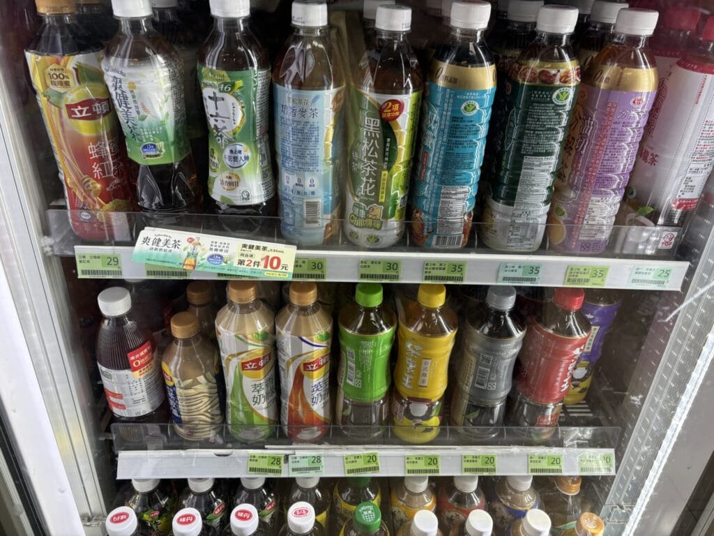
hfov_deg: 67.3
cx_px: 357
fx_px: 536
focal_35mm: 26
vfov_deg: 53.1
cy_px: 268
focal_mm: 5.96
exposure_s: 1/120
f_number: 1.6
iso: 100
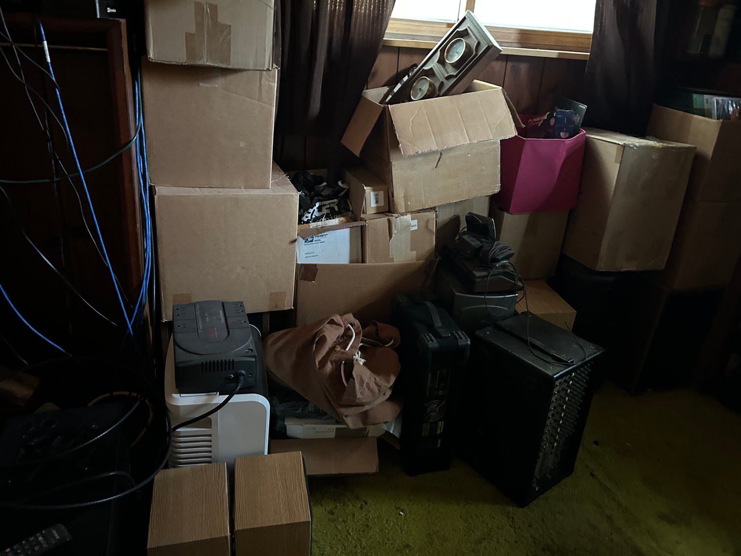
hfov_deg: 67.3
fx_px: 557
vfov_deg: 53.1
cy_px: 278
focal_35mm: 26
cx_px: 370
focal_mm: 5.7
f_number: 1.5
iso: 1000
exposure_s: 1/19
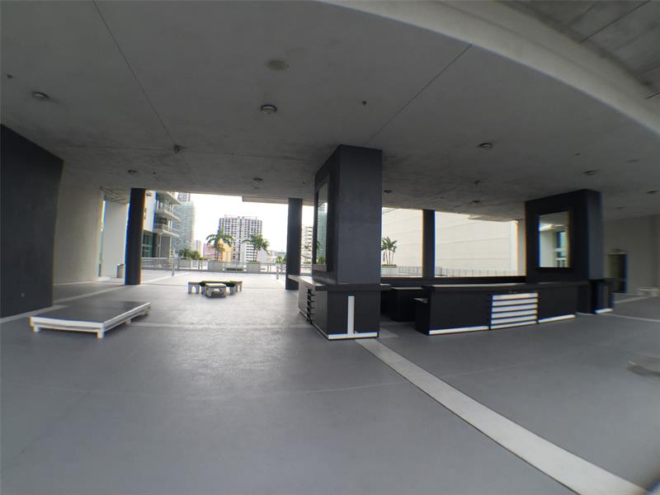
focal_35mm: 29
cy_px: 248
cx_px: 330
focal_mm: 4.15
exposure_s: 1/549
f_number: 2.2
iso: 32
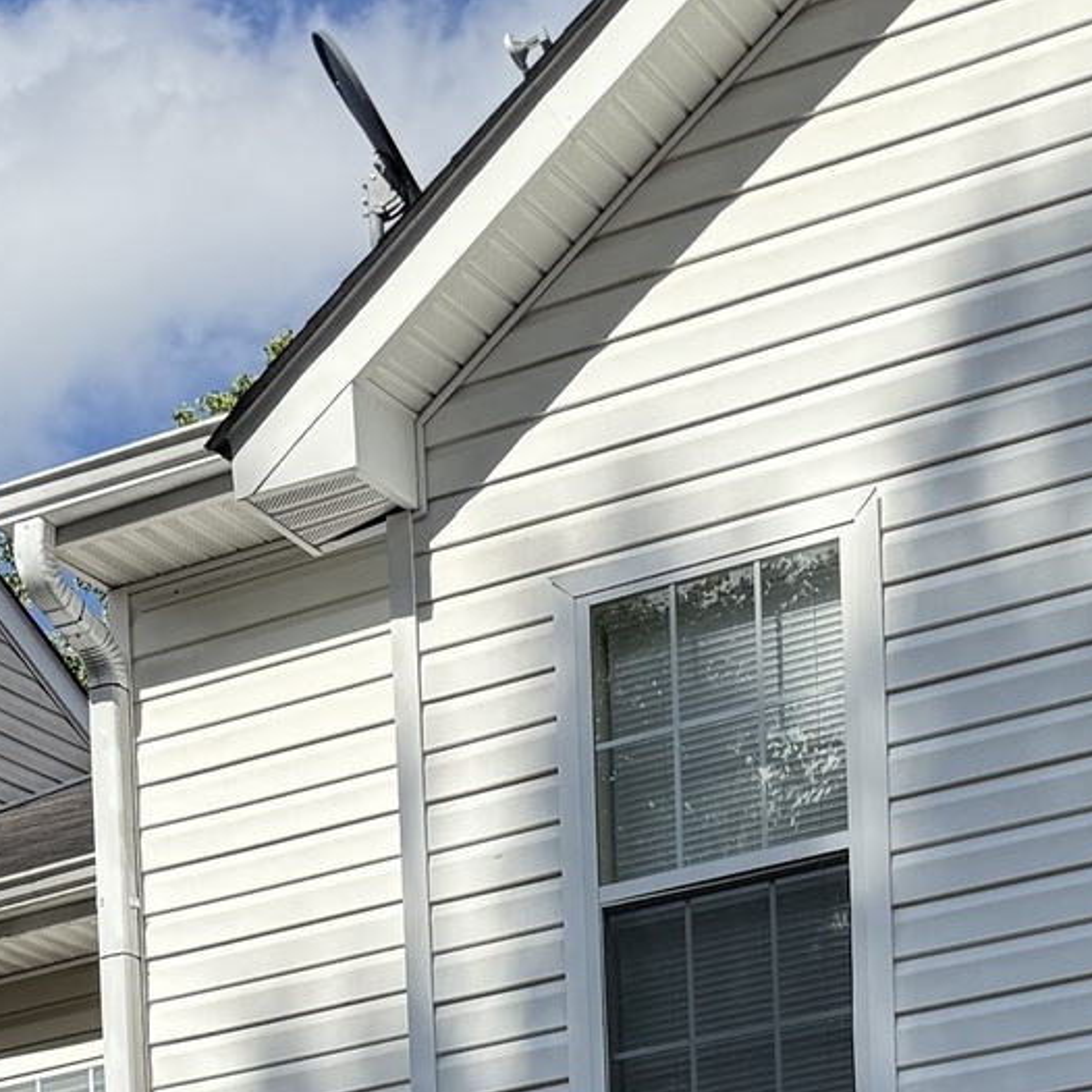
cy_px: 2288
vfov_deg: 14.8
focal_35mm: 93
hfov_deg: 18.4
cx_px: 984
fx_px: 3319
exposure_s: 1/4405
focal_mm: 6.76
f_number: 1.78
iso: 100
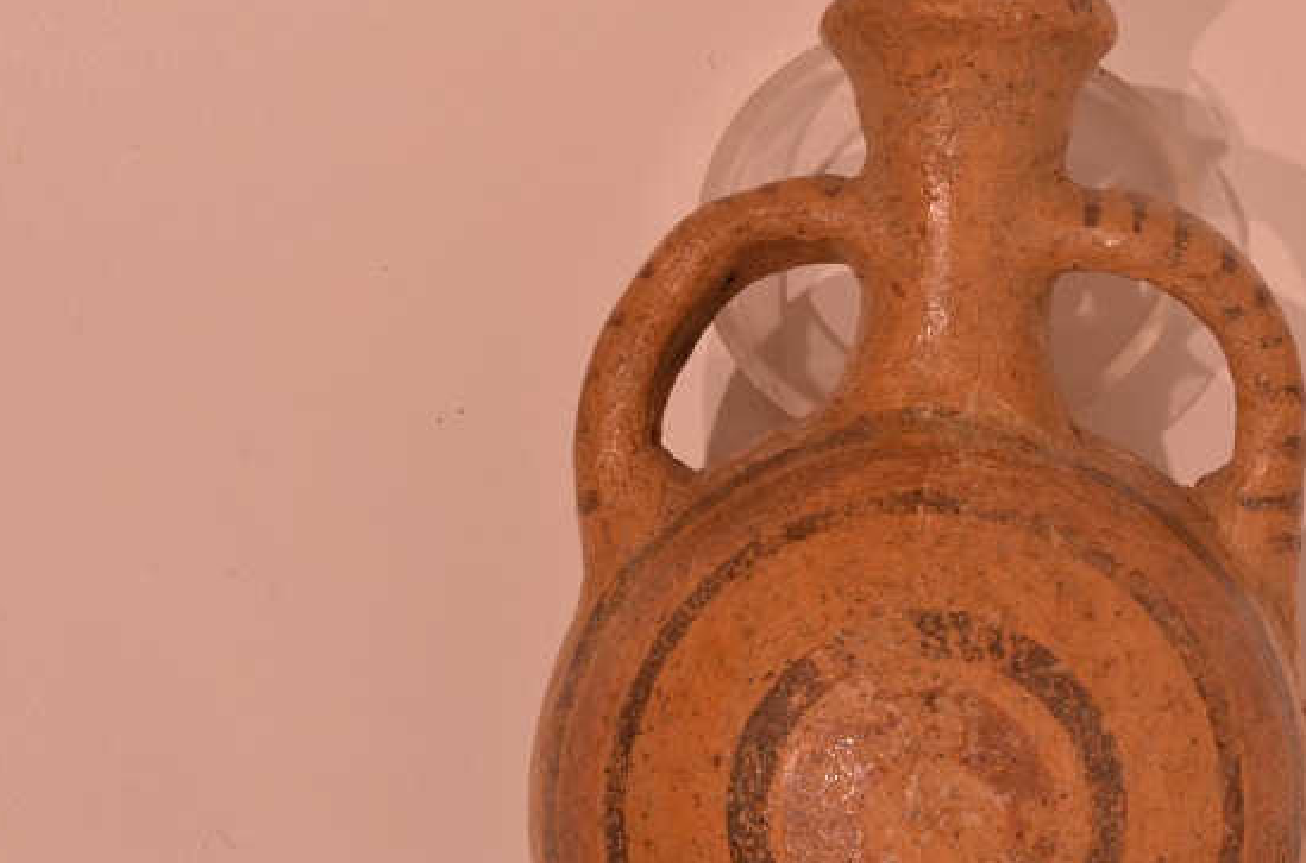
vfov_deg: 12.9
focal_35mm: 105
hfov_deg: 19.4
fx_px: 3799
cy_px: 615
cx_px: 978
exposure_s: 1/3
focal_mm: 40
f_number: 25
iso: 250
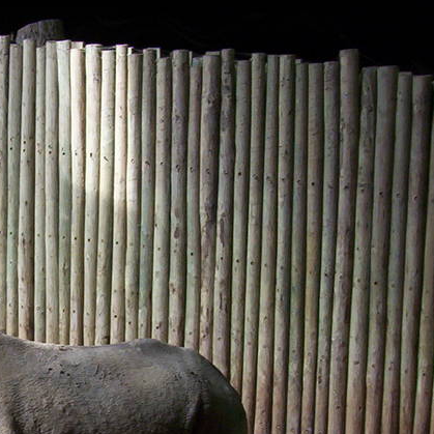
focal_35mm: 93
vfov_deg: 18.3
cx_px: 2
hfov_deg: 18.2
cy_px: 399
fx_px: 1319
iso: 100
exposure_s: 1/88.4
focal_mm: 5.77
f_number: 2.73
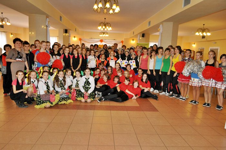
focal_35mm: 27
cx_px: 113
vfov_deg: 47.8
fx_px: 169
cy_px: 75
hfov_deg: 67.4
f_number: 3.5
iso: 800
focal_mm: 18
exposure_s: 1/60
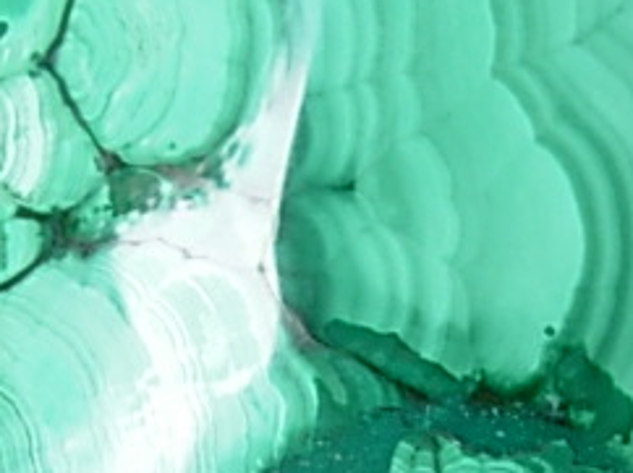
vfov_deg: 9.2
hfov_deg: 12.3
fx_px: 2941
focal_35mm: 161
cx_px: 447
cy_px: 426
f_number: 2.9
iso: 50
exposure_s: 1/76.1
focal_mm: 6.3
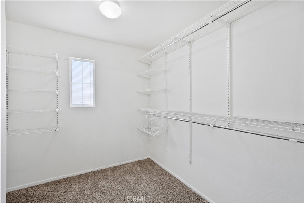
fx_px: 139
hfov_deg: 95.0
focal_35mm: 16
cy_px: 102
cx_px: 152
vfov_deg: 72.1
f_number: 5
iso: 500
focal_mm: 16.5
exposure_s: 1/15
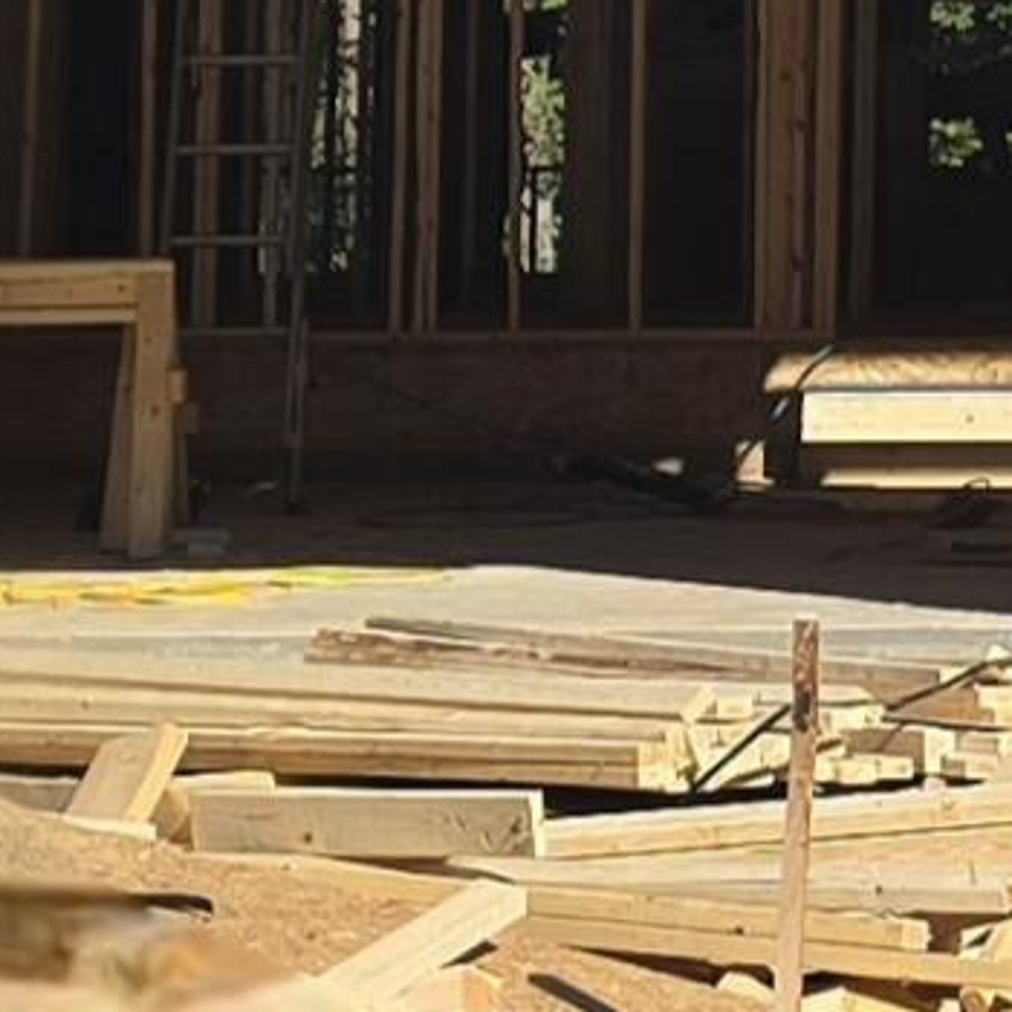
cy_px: -340
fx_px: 5755
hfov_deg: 9.3
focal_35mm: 174
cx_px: 2096
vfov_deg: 9.8
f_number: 1.7
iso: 12
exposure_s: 1/1000
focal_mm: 6.3
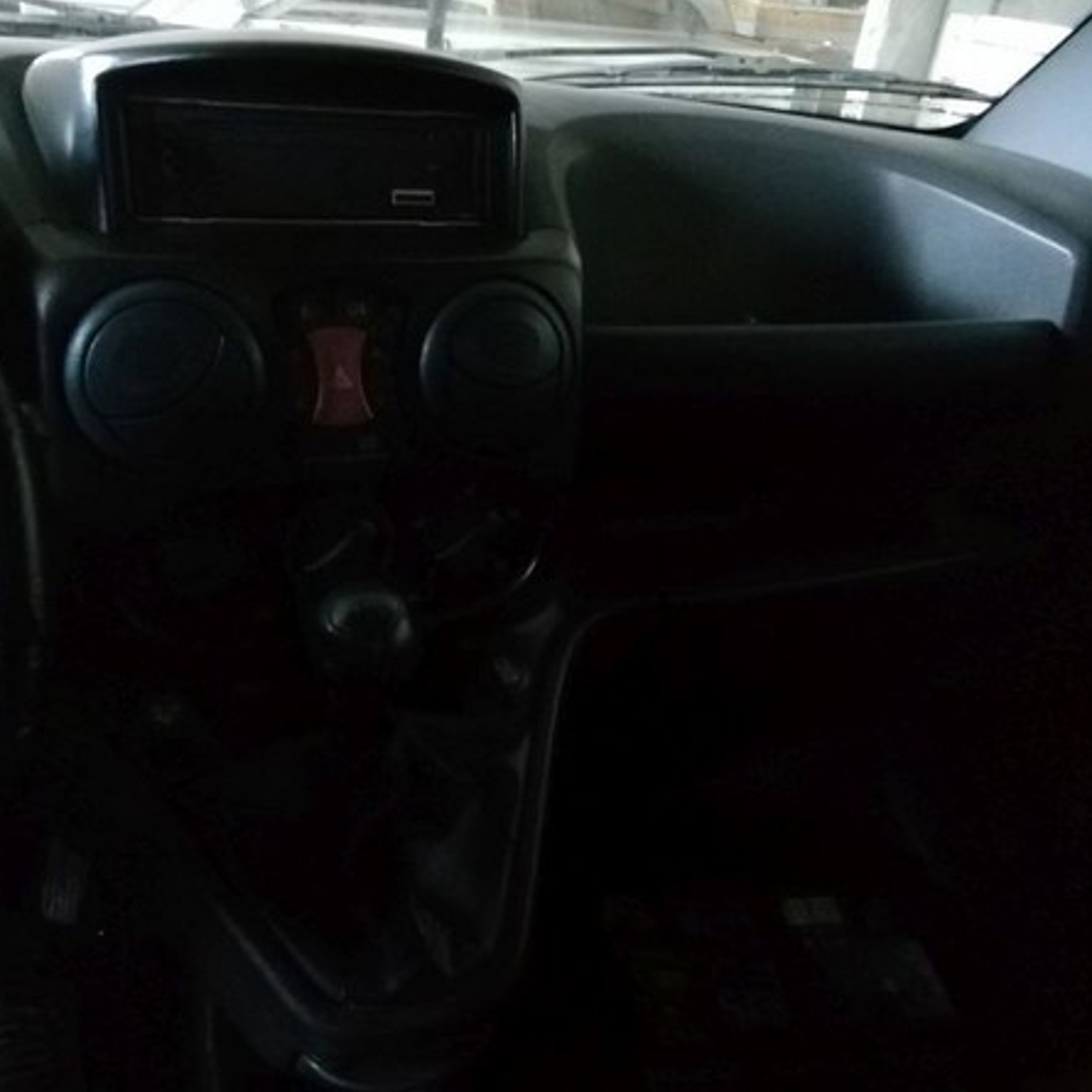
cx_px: 486
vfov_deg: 52.5
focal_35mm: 31
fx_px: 1106
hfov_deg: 52.4
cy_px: 545
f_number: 2.2
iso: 2500
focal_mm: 3.21
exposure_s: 1/12.5
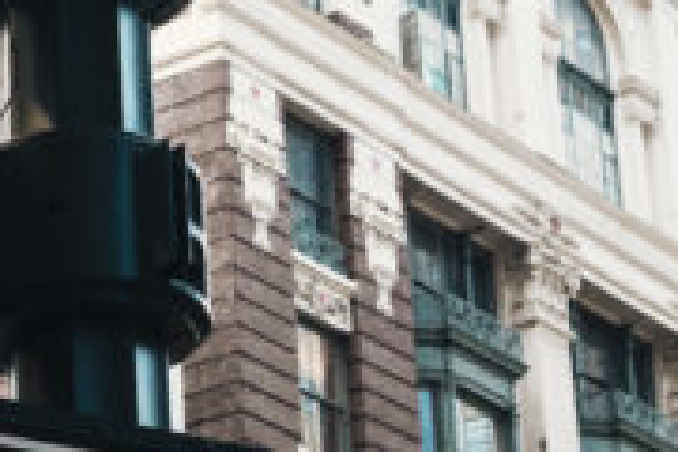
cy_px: -151
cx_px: -102
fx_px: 3616
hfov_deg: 10.6
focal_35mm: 192
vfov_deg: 7.1
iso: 100
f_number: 7.1
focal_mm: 30
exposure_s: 1/50
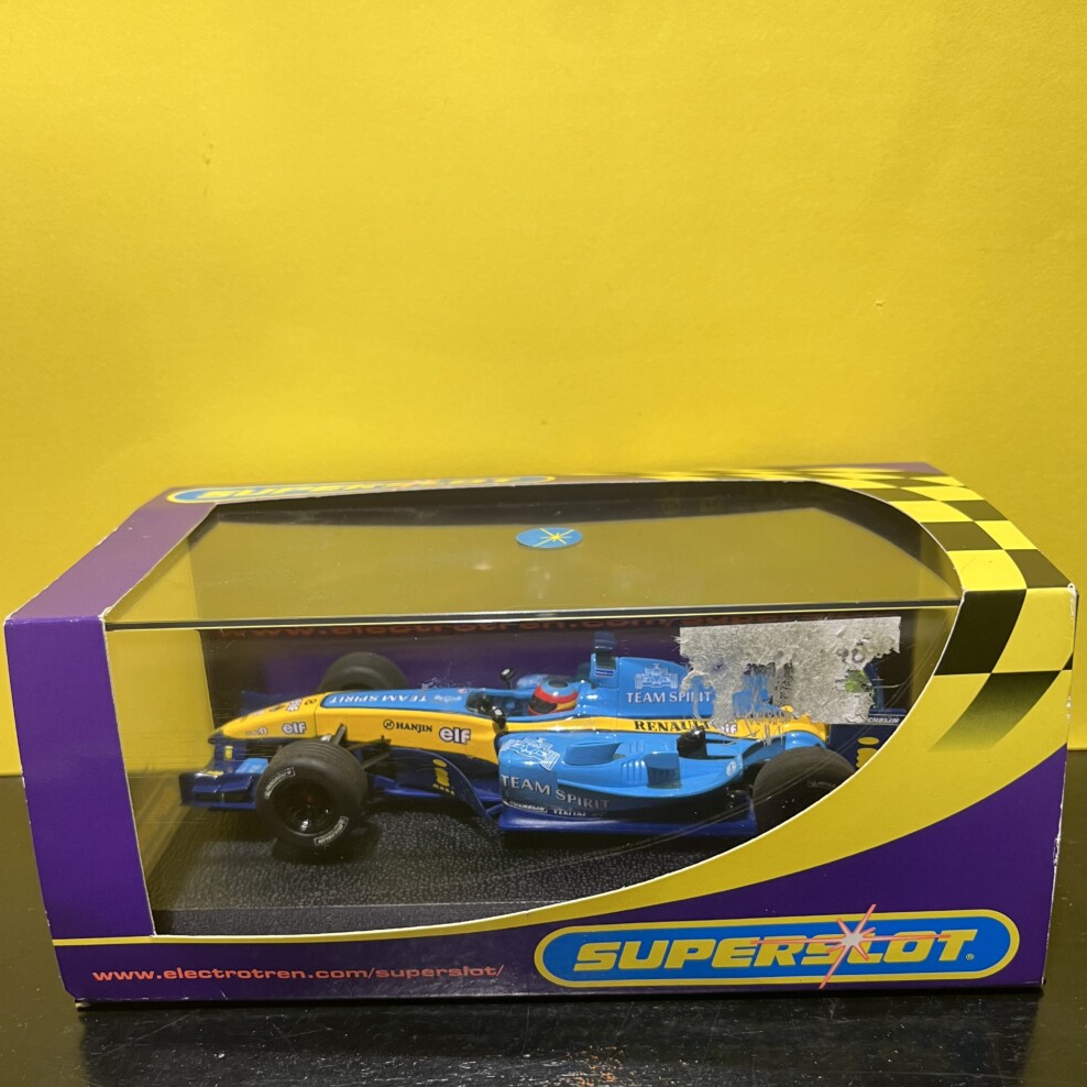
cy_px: 678
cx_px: 542
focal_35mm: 31
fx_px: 1101
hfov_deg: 52.5
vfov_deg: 52.0
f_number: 1.6
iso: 80
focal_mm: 5.1
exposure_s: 1/50
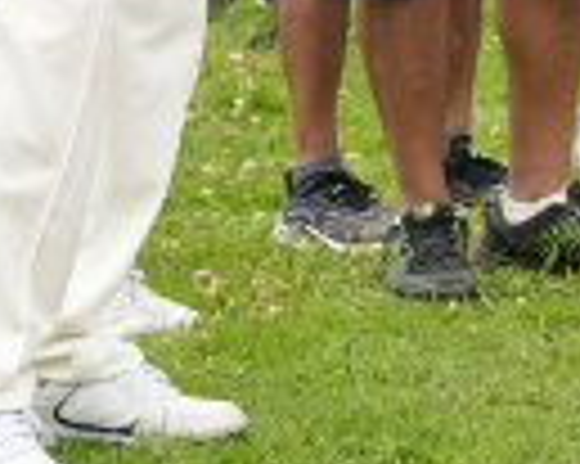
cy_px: -646
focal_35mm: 289
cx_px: 1839
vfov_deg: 5.2
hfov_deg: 6.1
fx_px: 4952
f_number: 2.8
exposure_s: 1/1000
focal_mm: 38.9
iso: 250
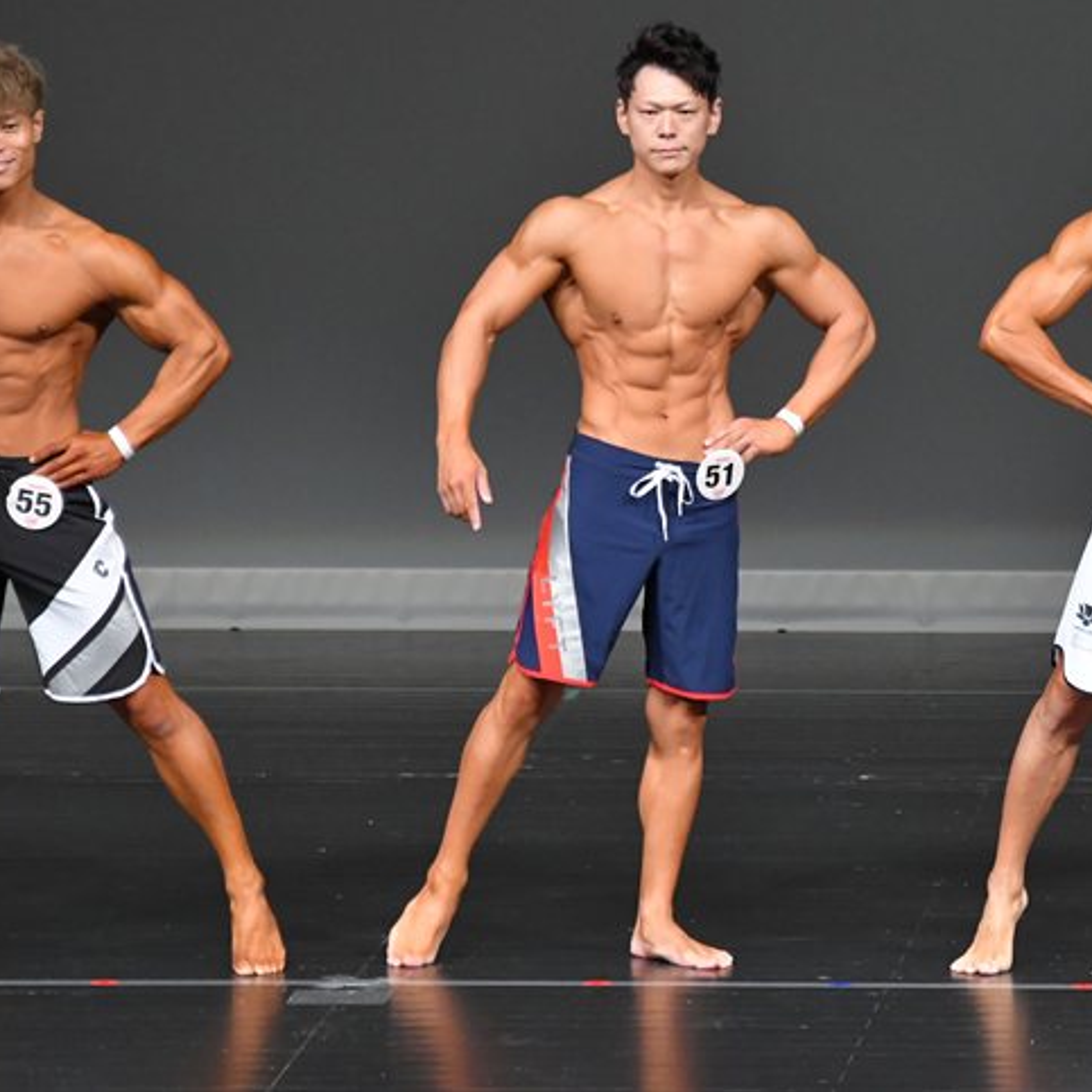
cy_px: 511
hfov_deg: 4.1
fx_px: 15311
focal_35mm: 429
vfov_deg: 4.1
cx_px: 858
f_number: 5.6
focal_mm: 210
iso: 4000
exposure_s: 1/400
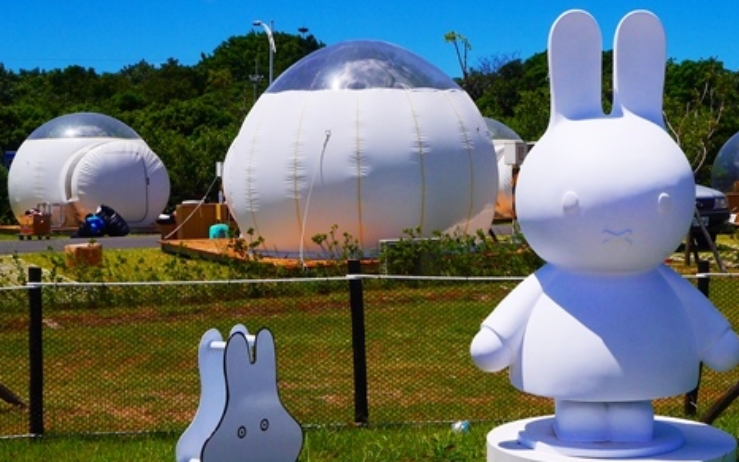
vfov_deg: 19.4
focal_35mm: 67
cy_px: 293
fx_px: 1349
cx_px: 498
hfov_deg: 30.4
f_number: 13
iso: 160
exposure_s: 1/500
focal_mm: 23
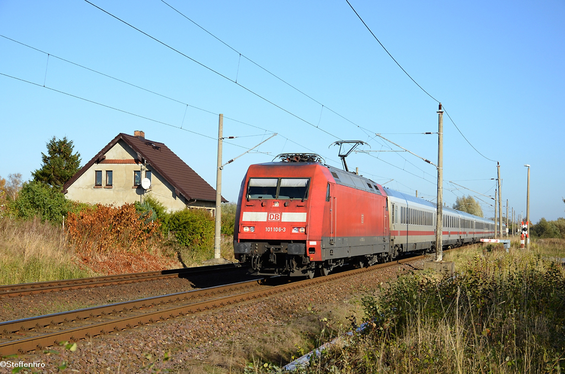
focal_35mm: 63
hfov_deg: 32.0
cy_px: 187
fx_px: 987
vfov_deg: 21.5
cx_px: 282
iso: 320
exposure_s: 1/800
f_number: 7.1
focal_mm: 42
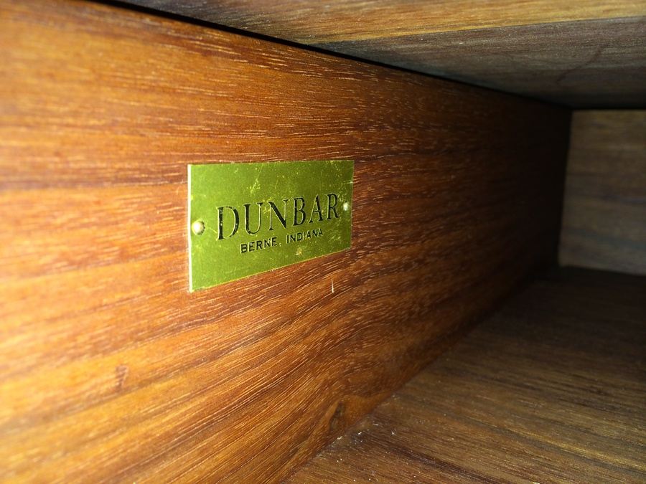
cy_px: 242
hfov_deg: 60.0
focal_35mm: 30
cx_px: 323
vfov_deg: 46.8
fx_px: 560
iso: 32
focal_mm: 4.12
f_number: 2.2
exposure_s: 1/35
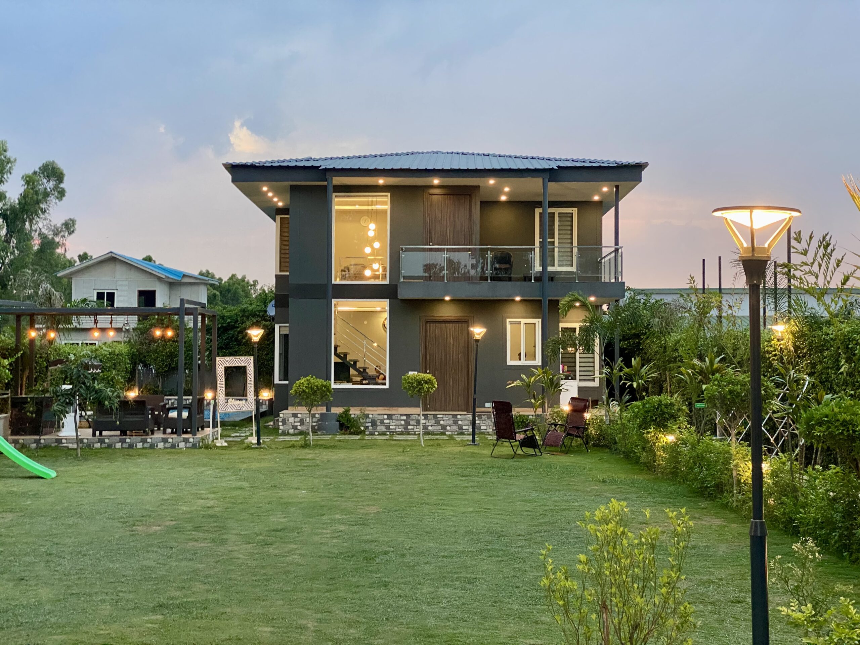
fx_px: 1292
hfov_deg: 36.8
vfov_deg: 28.0
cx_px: 430
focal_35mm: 52
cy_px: 322
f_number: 2
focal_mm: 6
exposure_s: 1/50
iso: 200
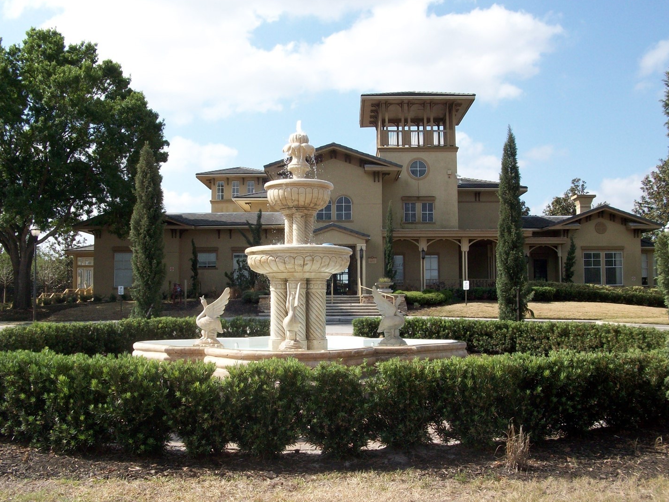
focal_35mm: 38
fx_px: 734
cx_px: 356
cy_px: 229
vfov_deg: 37.7
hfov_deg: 48.9
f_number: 5.5
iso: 64
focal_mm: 5.7
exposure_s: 1/258
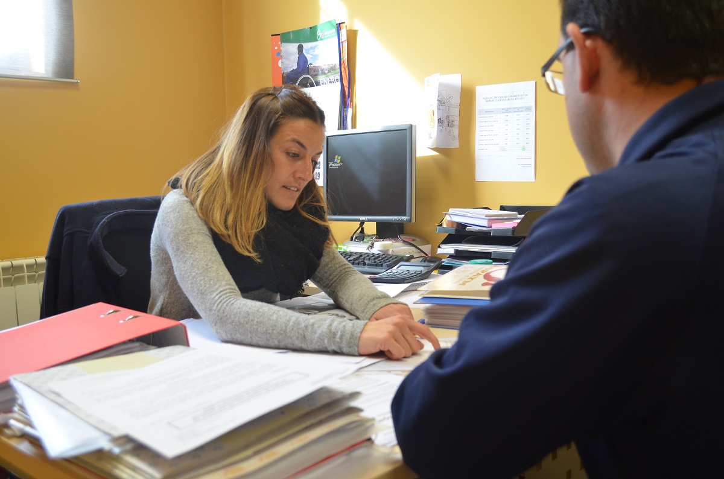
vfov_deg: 36.7
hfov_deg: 53.2
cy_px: 240
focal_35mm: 36
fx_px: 722
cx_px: 362
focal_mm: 24
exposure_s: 1/30
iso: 400
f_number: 5
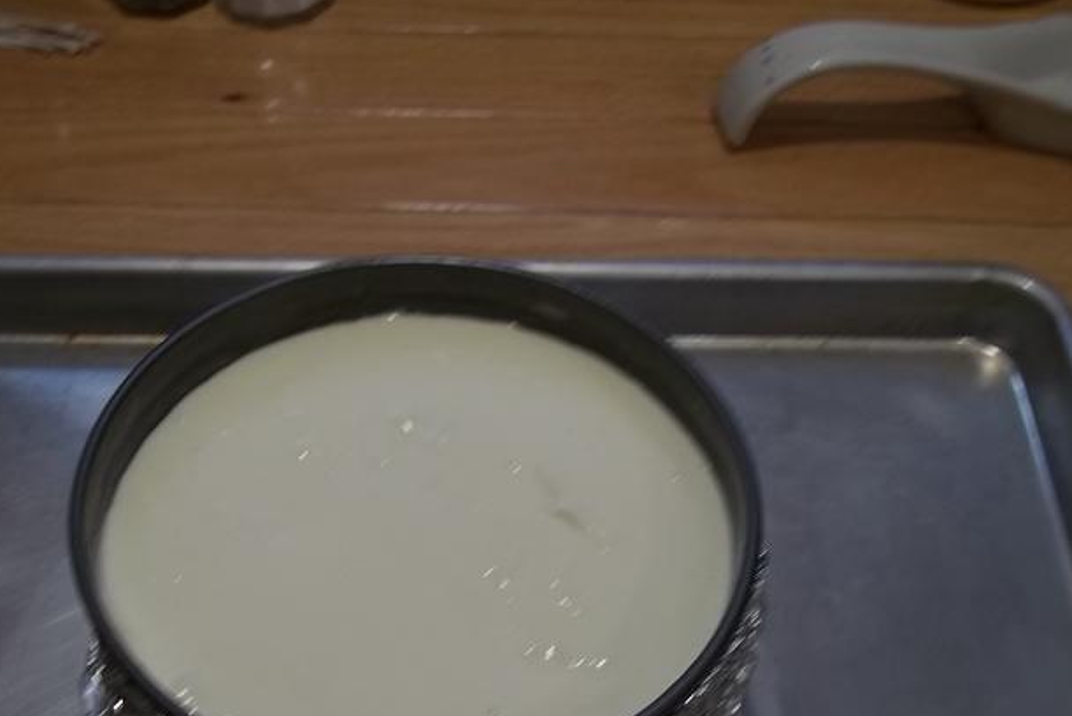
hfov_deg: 40.1
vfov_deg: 27.0
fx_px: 1460
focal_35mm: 49
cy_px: 585
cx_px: 412
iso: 64
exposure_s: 1/40
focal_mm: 5.7
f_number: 2.9
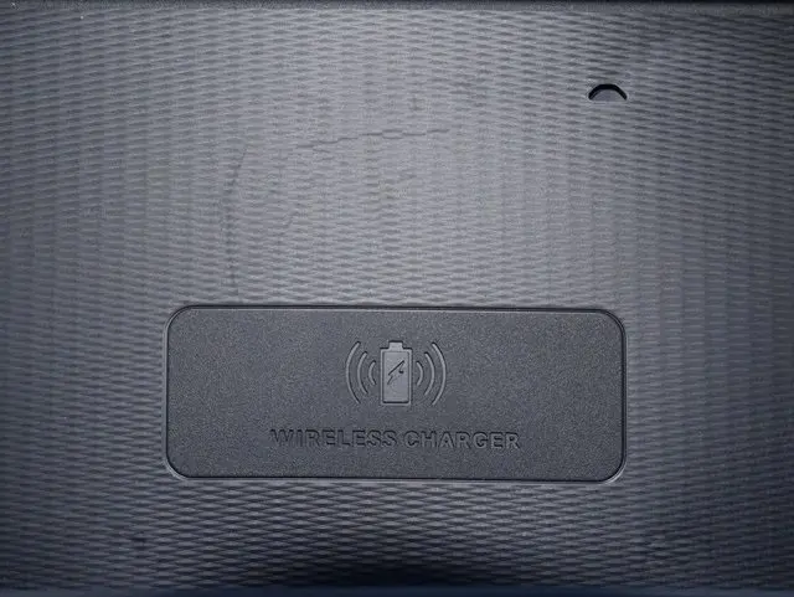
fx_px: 1331
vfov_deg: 25.3
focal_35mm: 58
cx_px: 397
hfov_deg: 33.2
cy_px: 298
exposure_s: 1/60
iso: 800
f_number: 5.4
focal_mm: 29
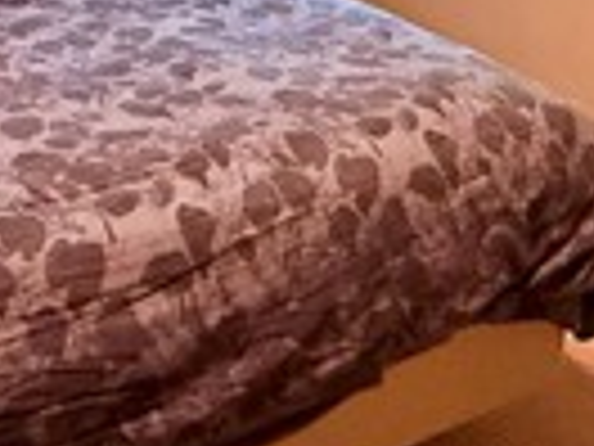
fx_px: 1167
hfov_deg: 28.5
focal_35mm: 68
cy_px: -315
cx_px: 328
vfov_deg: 18.0
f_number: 2.2
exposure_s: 1/60
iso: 500
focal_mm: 2.22
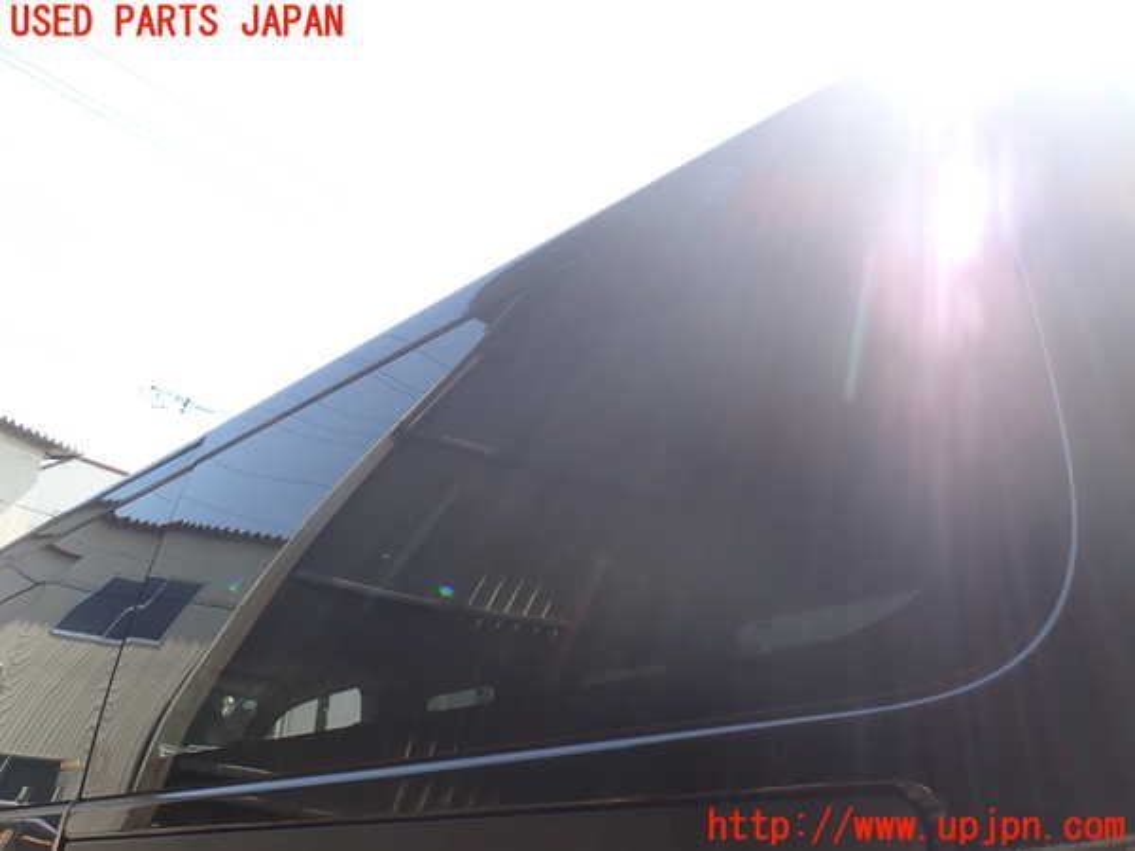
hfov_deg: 60.0
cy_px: 426
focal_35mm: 30
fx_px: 984
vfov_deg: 46.8
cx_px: 568
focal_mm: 5.4
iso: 100
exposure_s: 1/320
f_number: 3.2
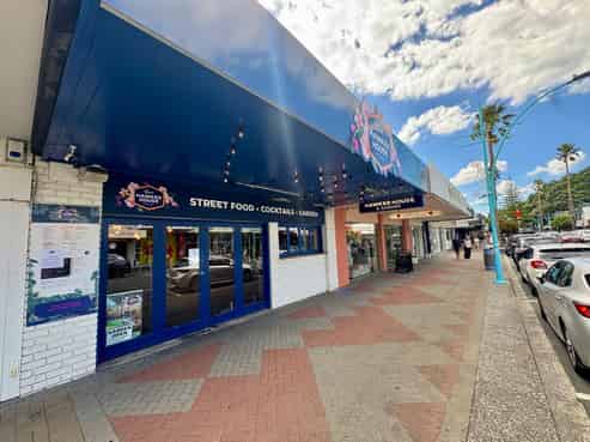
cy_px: 221
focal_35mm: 14
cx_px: 295
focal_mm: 2.22
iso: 50
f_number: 2.2
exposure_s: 1/264
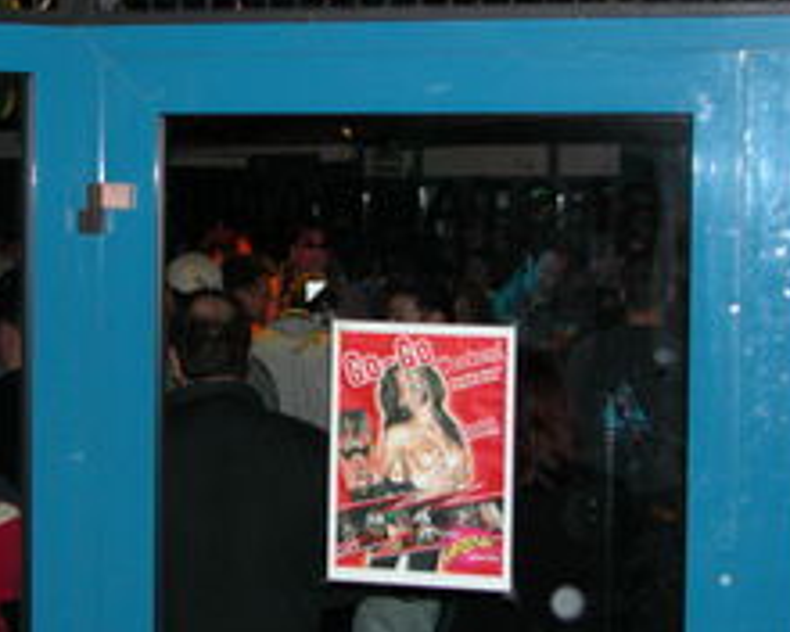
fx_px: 2198
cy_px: 266
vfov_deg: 16.4
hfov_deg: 20.3
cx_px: 223
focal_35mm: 94
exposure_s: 1/60
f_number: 3.1
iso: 200
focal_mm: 13.7
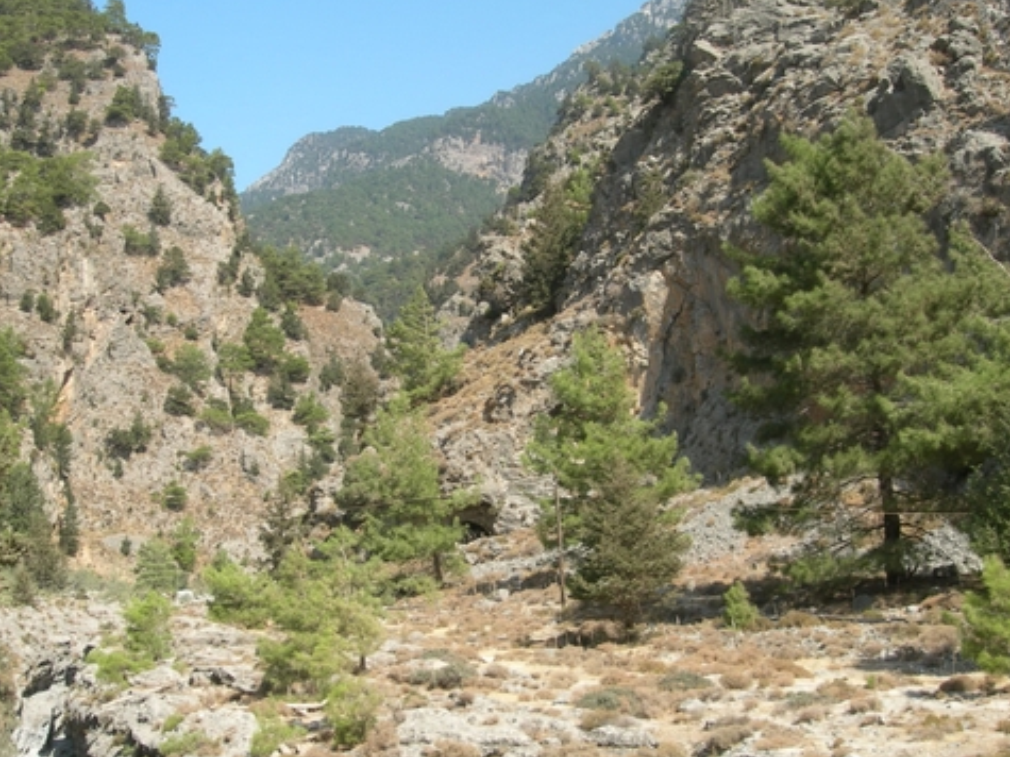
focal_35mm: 48
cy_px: 383
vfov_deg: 30.3
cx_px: 485
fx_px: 1400
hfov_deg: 39.7
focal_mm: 7.8
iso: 50
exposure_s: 1/288
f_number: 4.8
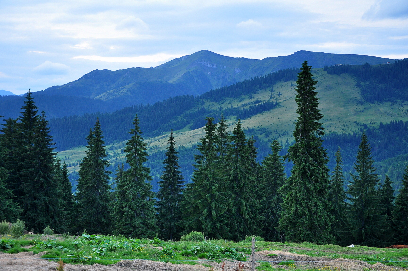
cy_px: 136
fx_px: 679
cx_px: 204
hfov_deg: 33.4
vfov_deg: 22.6
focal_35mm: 60
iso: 400
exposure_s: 1/125
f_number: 5.6
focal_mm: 40
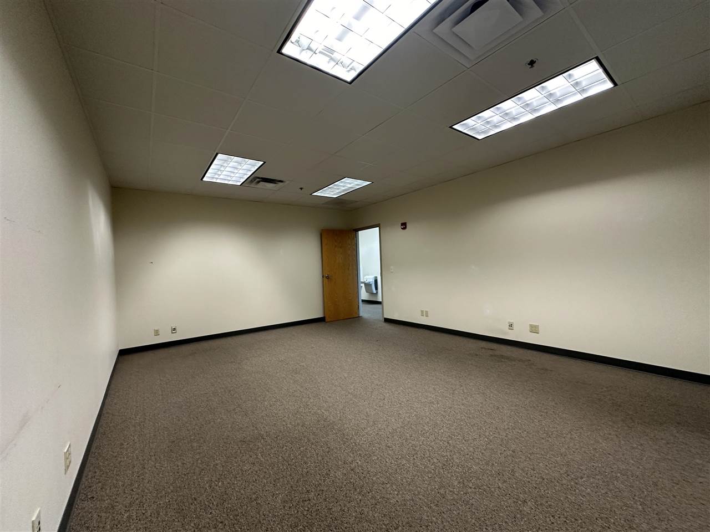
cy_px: 266
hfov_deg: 102.1
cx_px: 355
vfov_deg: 85.7
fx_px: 287
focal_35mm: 14
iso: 250
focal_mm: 2.22
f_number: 2.2
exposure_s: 1/60
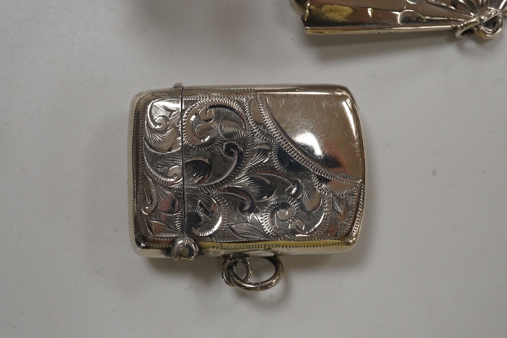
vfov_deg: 29.9
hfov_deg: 43.6
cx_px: 254
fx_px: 634
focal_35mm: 45
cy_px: 169
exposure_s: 1/100
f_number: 22
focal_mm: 30
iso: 2500
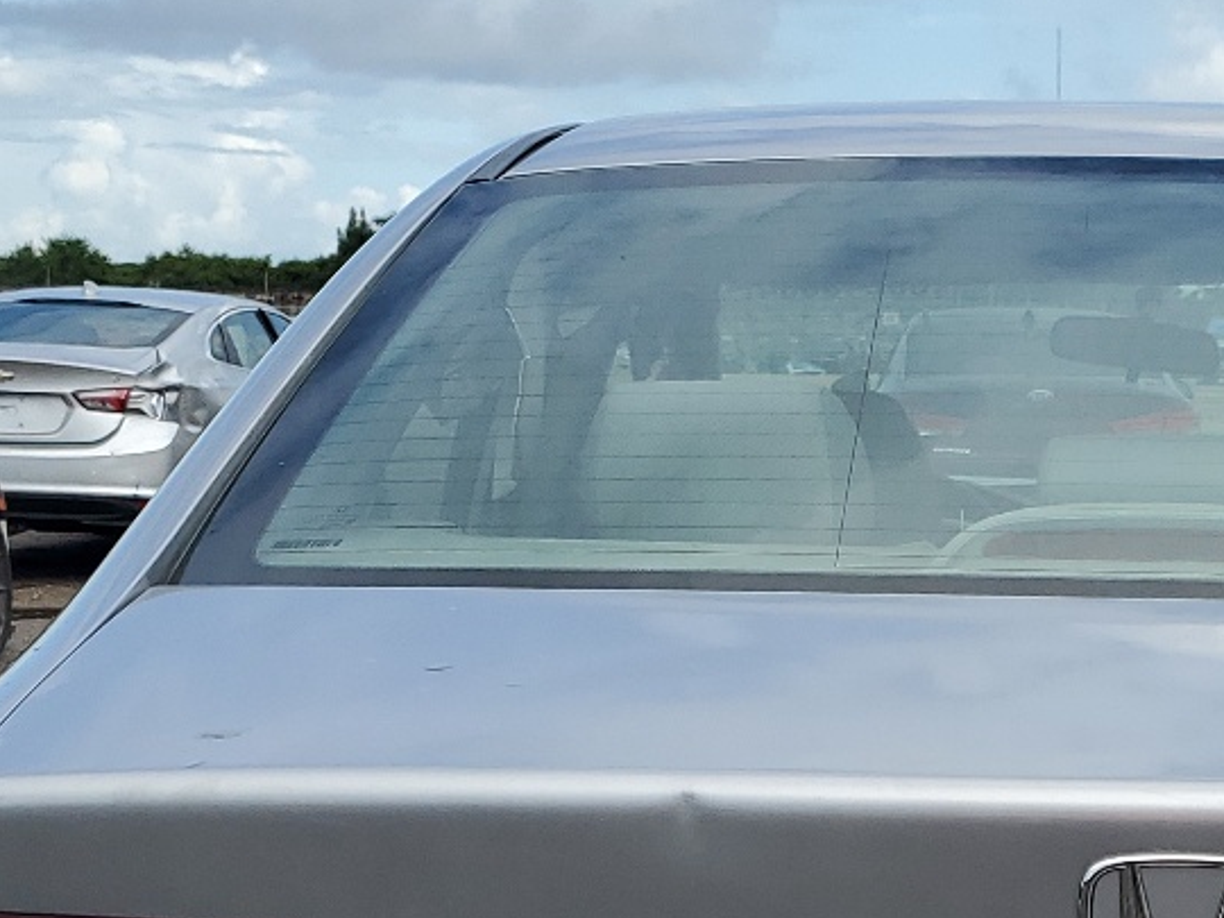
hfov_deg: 24.3
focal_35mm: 77
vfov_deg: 18.0
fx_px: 2723
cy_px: 1165
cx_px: 1192
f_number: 1.5
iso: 50
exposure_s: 1/2500
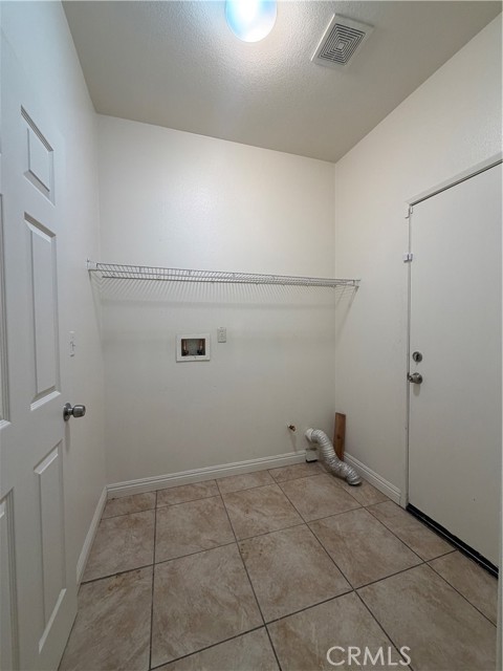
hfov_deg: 85.7
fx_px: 271
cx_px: 252
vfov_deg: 102.1
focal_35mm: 14
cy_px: 336
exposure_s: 1/60
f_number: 2.2
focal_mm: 2.22
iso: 200
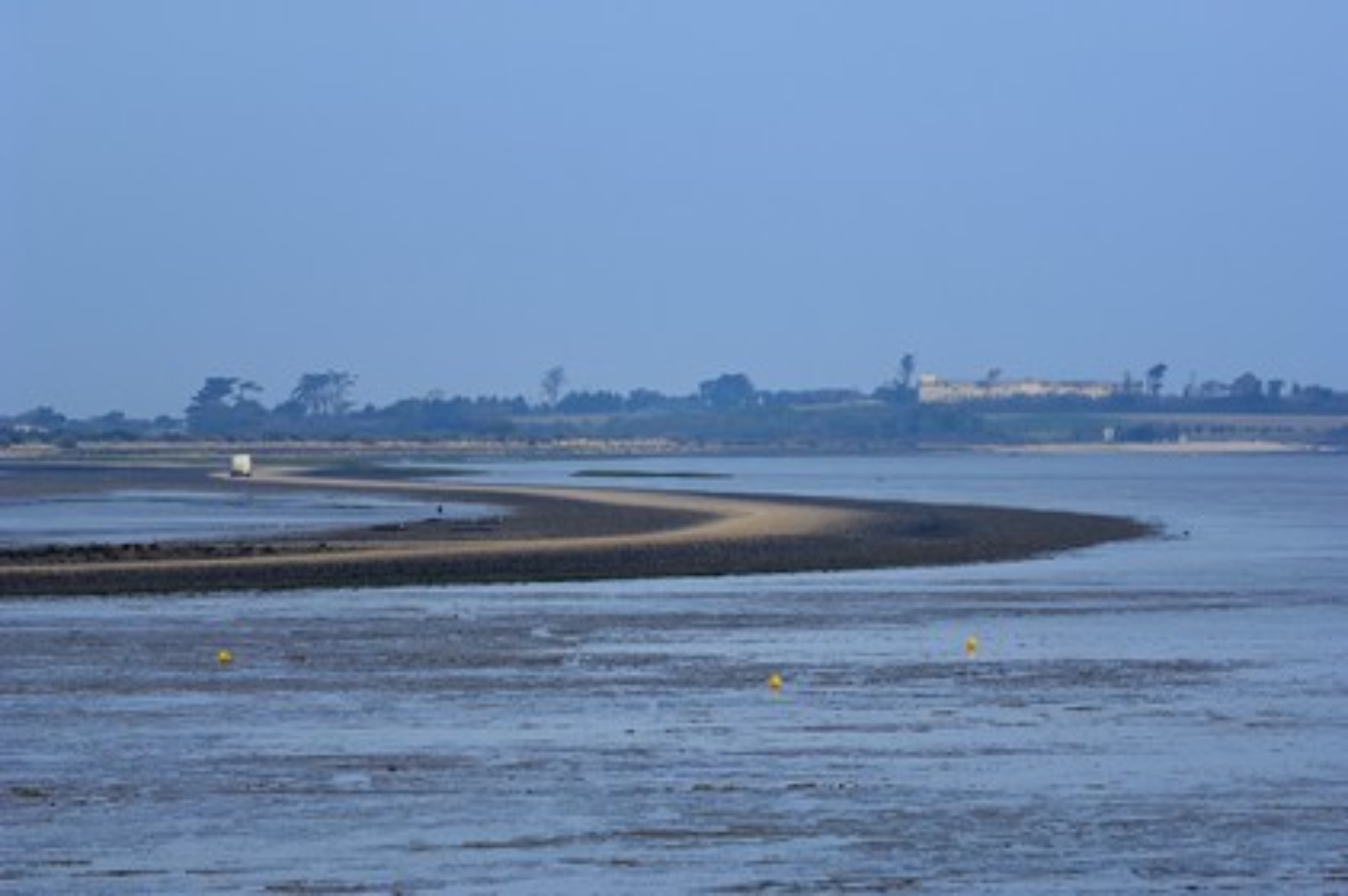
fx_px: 7015
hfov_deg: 11.0
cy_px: 448
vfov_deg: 7.3
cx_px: 674
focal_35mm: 188
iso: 100
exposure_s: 1/100
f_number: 4.5
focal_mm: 125
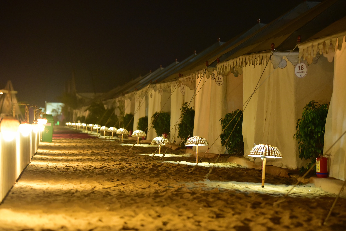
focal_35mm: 110
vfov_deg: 12.5
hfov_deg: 18.6
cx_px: 173
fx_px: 1058
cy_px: 116
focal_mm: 110
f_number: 2.8
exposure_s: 1/60
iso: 2500
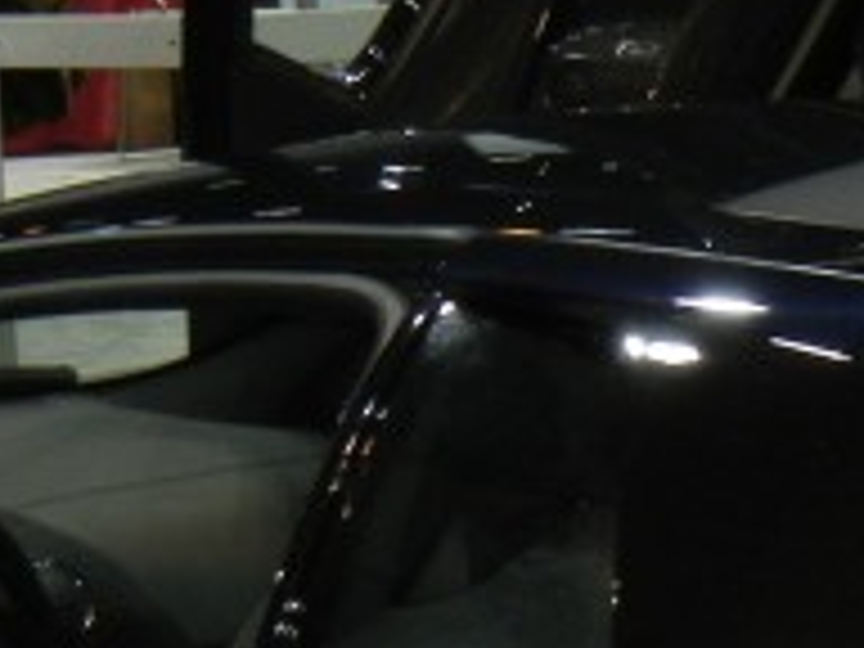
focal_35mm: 246
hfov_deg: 8.0
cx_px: 738
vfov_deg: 6.0
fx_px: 6140
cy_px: 639
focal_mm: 10.6
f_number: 4
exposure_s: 1/30
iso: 400
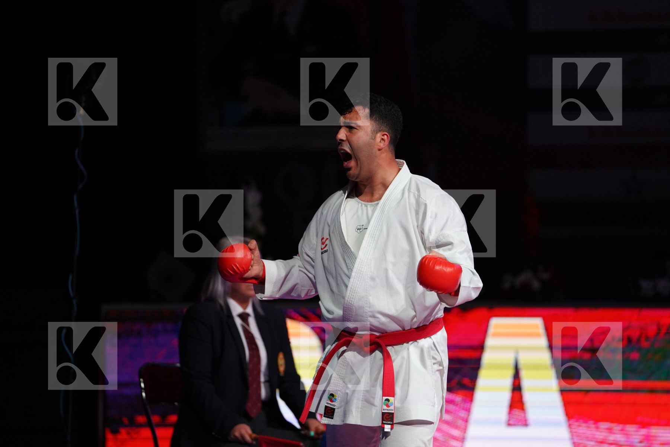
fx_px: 3610
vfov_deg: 7.1
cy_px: 224
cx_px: 335
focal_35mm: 194
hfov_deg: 10.6
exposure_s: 1/1000
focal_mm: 194
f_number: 2.8
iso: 2000
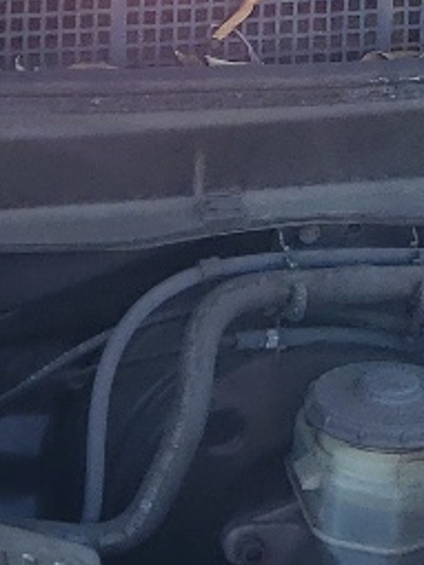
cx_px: -375
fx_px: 2664
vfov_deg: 11.9
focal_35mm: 163
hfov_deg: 8.7
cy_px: 674
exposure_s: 1/500
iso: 50
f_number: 1.5
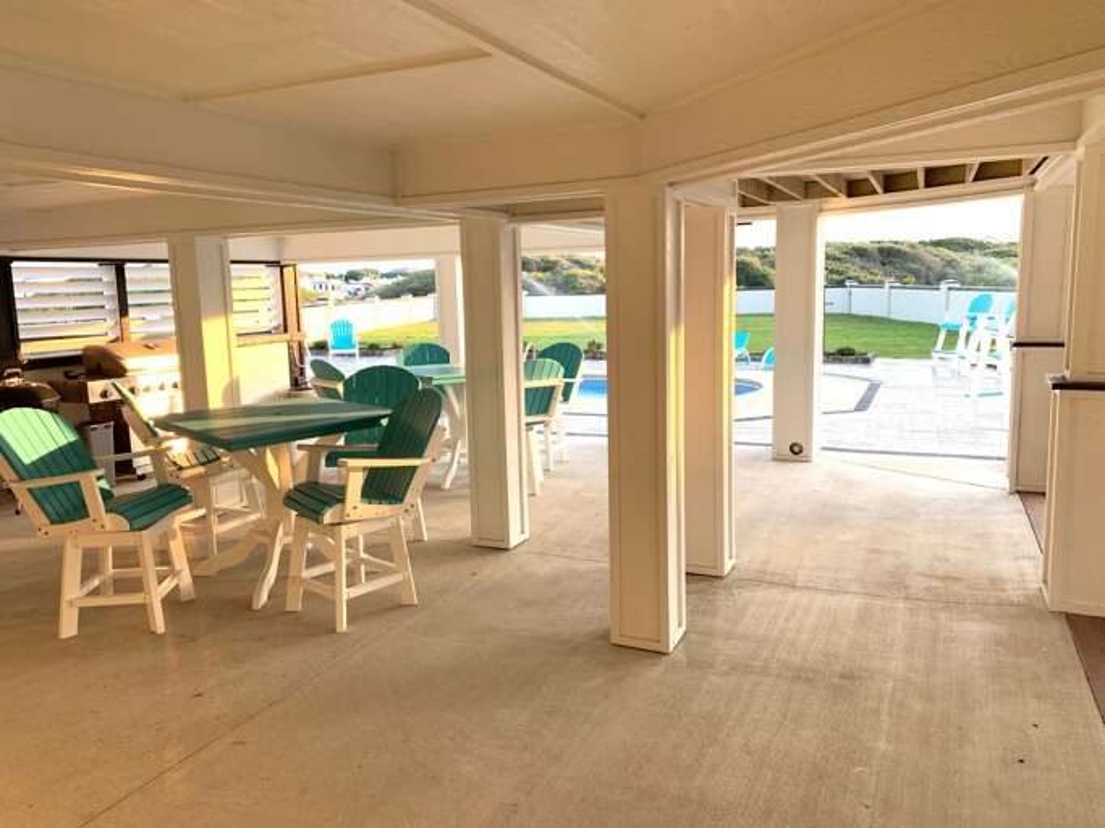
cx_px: 552
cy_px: 414
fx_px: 830
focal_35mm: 26
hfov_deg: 67.3
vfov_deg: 53.0
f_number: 1.8
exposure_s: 1/157
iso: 25
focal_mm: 4.25
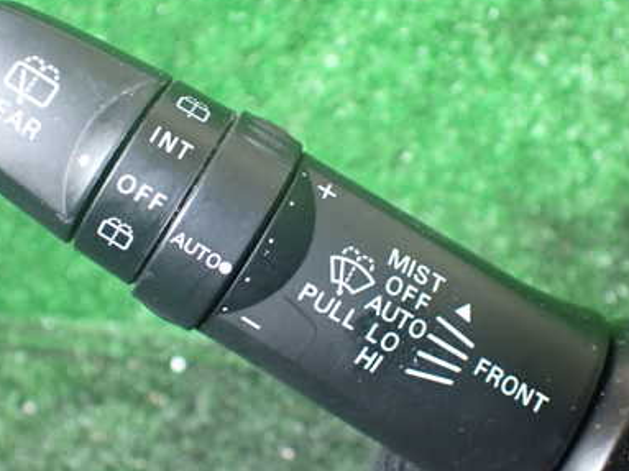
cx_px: 297
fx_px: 854
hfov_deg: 40.4
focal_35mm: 47
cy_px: 226
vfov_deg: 30.9
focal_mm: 5.4
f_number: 2.3
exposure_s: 1/80
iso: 800
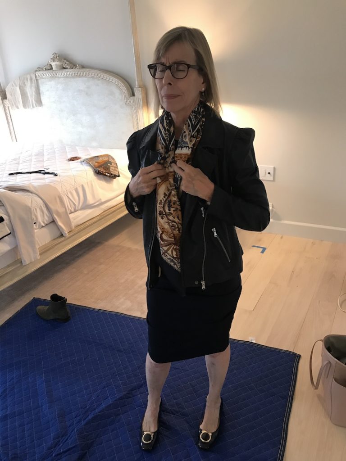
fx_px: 373
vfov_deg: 63.4
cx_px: 173
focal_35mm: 28
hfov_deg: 49.7
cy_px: 230
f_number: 1.8
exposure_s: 1/15
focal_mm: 3.99
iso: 50
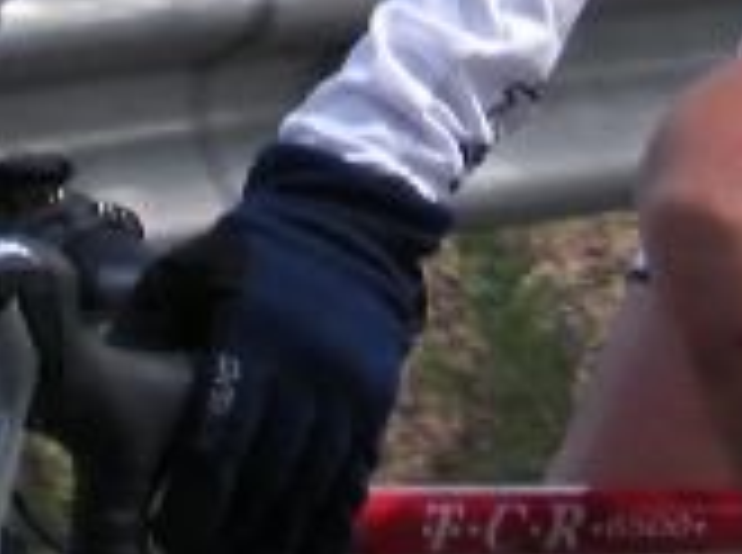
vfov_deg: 6.4
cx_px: 567
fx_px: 4791
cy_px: -518
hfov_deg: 8.8
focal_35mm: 224
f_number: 3.5
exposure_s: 1/258
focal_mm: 6.3
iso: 64
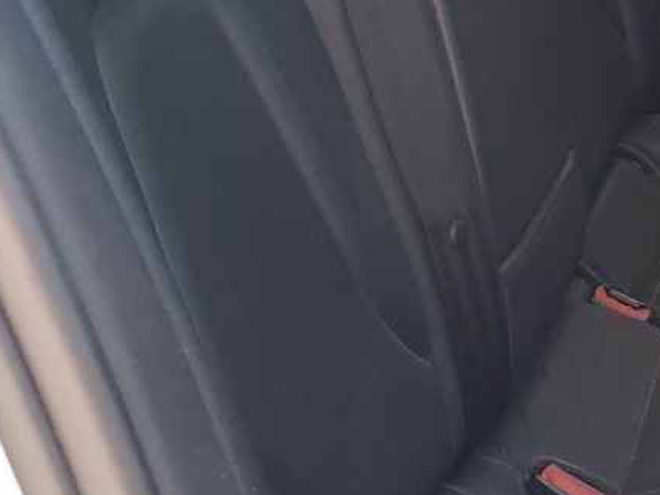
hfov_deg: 16.7
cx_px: 1197
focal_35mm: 97
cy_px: 60
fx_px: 1850
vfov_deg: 15.1
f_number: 1.5
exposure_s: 1/120
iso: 57
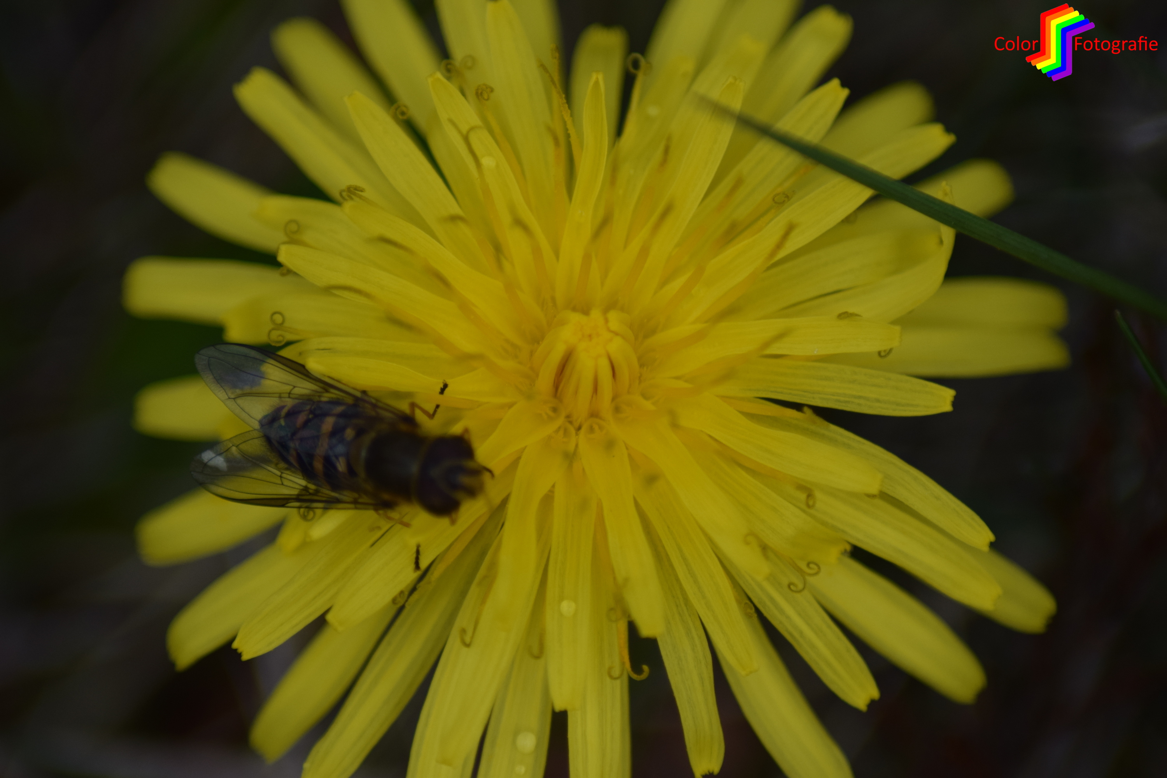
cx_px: 584
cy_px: 389
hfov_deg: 4.6
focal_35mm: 450
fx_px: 14586
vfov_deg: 3.1
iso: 400
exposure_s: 1/1250
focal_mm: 300
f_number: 5.6
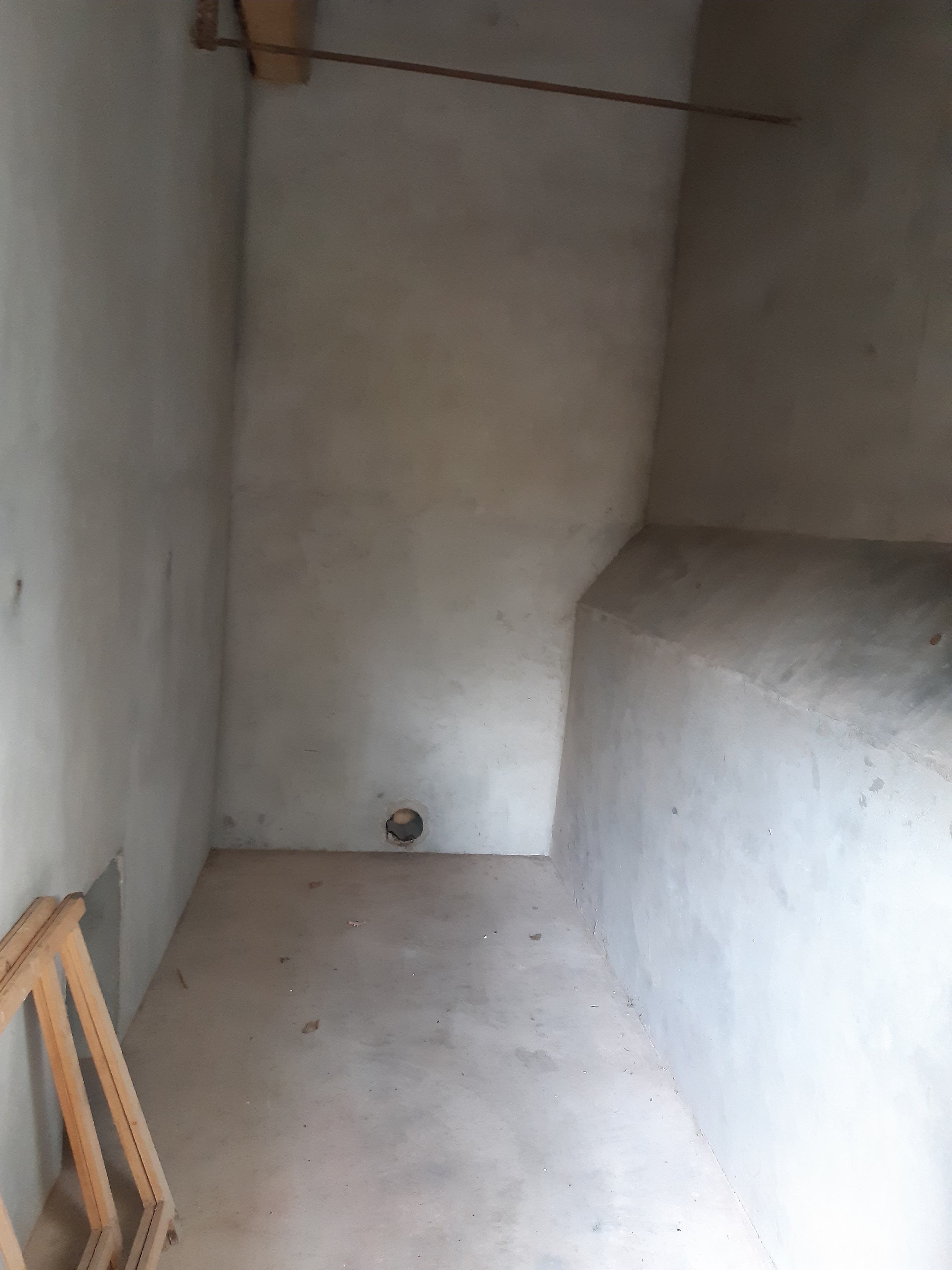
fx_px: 953
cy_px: 635
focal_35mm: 26
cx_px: 476
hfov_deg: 53.1
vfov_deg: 67.3
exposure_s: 1/25
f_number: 1.7
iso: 200
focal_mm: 3.92
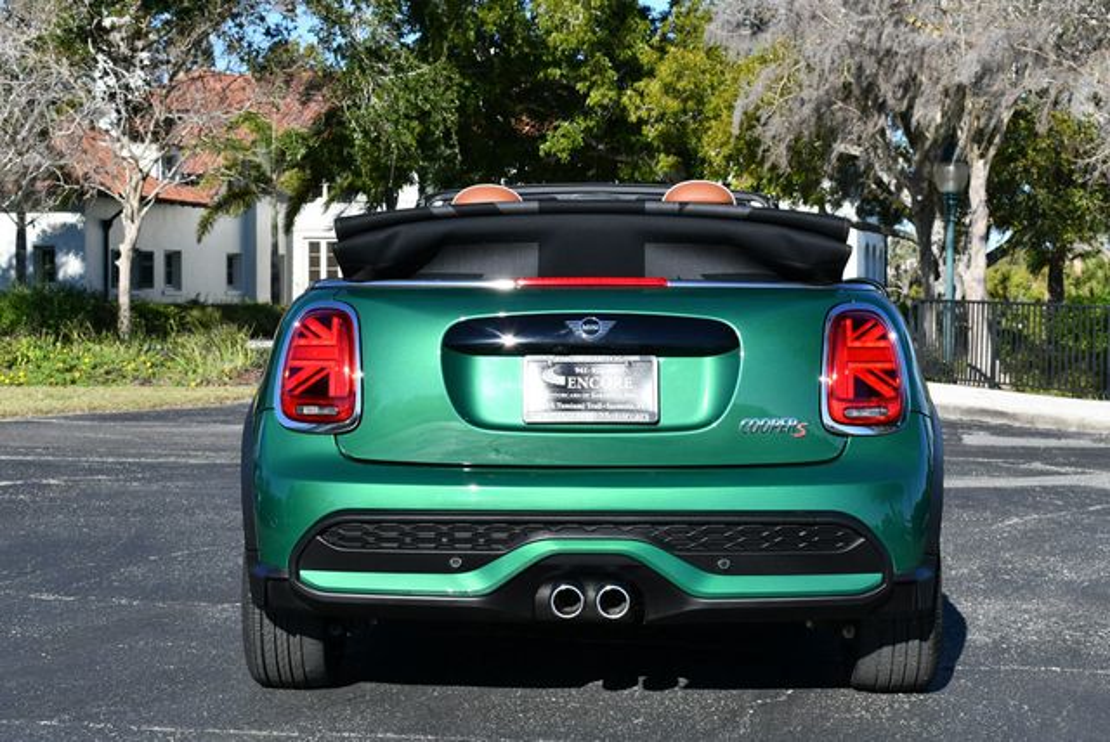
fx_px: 2099
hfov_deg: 29.6
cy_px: 371
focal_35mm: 68
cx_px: 555
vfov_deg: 20.1
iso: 100
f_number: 8
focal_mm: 34
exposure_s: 1/250
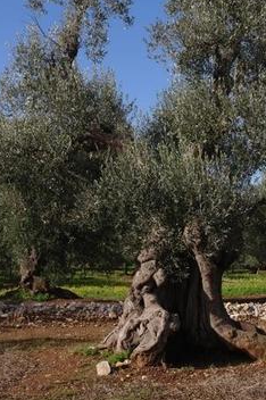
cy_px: 152
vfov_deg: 33.3
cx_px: 182
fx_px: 666
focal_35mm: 60
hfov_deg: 22.5
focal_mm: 22
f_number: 6.3
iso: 100
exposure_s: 1/250
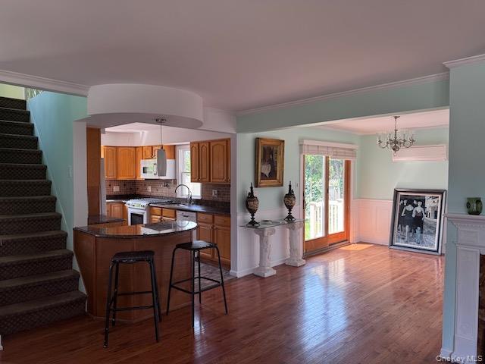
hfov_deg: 71.6
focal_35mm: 24
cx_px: 242
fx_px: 336
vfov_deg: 56.8
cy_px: 182
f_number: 1.78
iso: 80
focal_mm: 6.76
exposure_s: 1/121
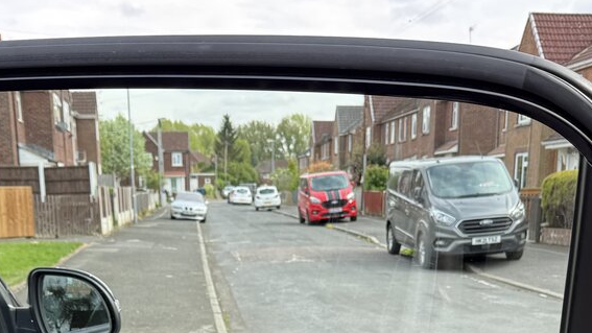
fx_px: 926
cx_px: 255
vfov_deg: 18.3
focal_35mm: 59
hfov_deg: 35.4
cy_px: 486
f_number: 1.78
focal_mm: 6.76
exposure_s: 1/602
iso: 80
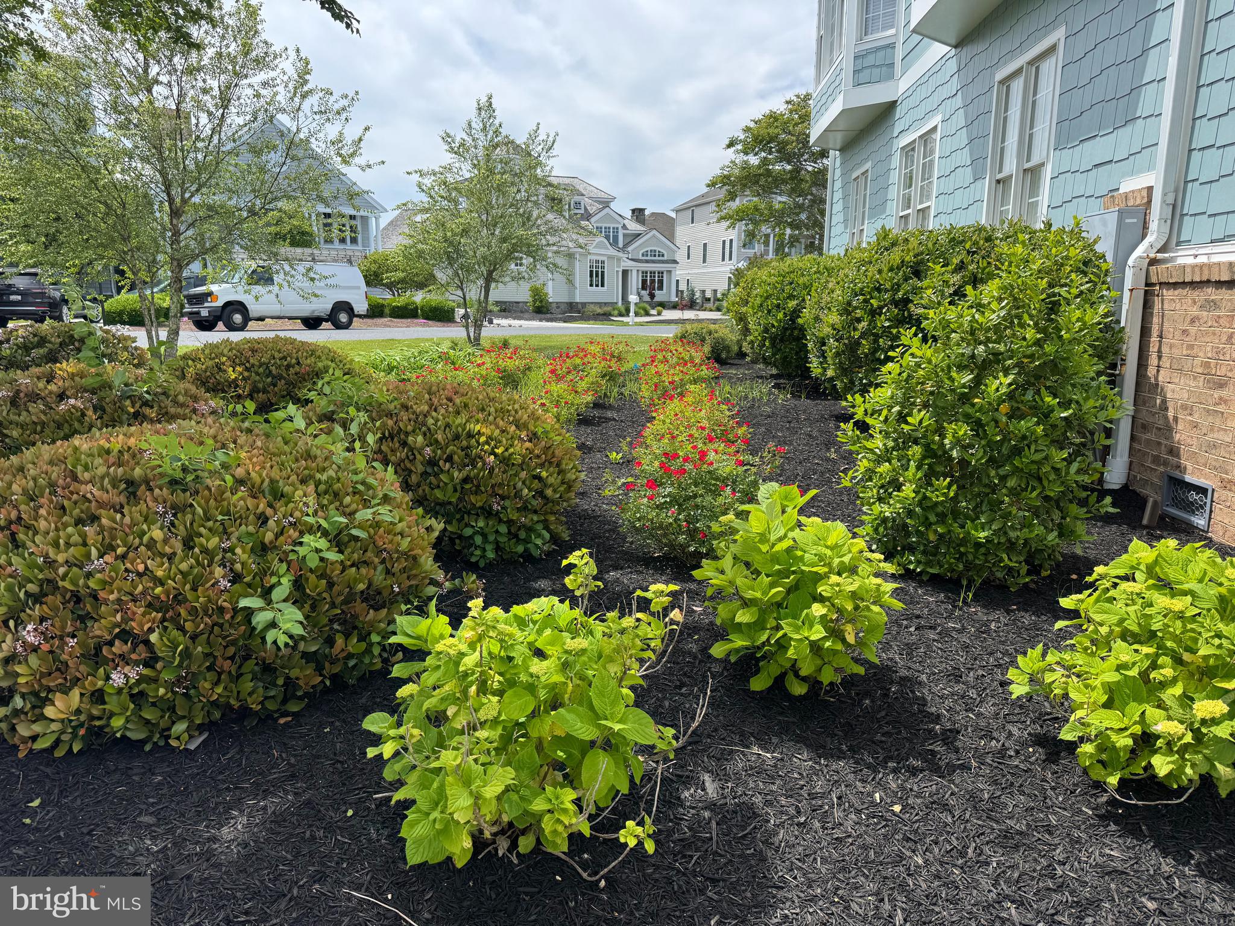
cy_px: 463
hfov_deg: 71.6
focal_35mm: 24
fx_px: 856
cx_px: 618
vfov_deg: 56.8
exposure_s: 1/1980
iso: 80
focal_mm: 6.76
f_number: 1.78
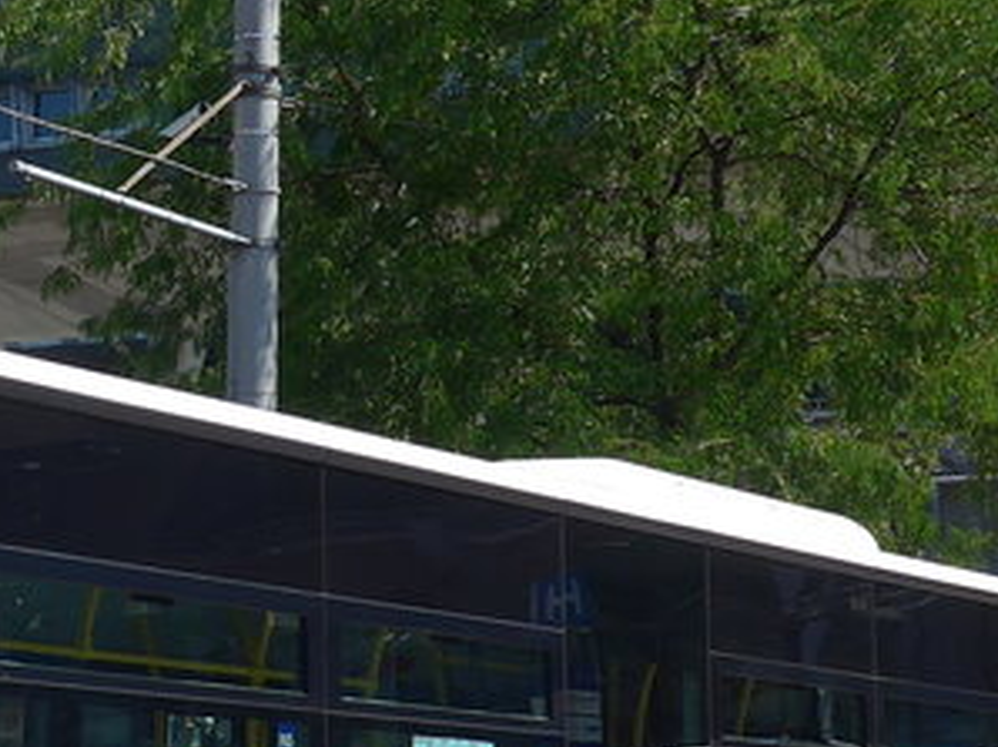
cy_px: 590
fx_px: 3947
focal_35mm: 137
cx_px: -94
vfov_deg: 10.8
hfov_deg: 14.1
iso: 80
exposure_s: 1/1300
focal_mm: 7
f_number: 2.8
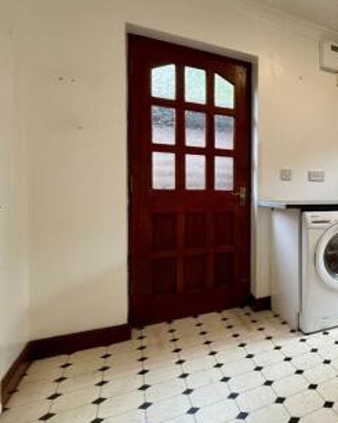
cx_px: 386
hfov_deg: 41.5
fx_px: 325
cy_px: 200
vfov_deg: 66.0
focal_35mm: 26
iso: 200
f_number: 2.2
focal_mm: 2.22
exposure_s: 1/100
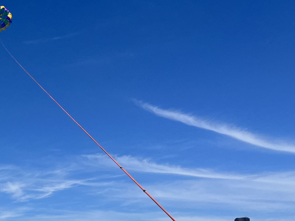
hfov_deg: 23.9
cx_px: -94
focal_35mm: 71
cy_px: 252
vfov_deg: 19.7
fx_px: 605
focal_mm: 5.1
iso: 50
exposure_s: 1/6494
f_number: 1.6
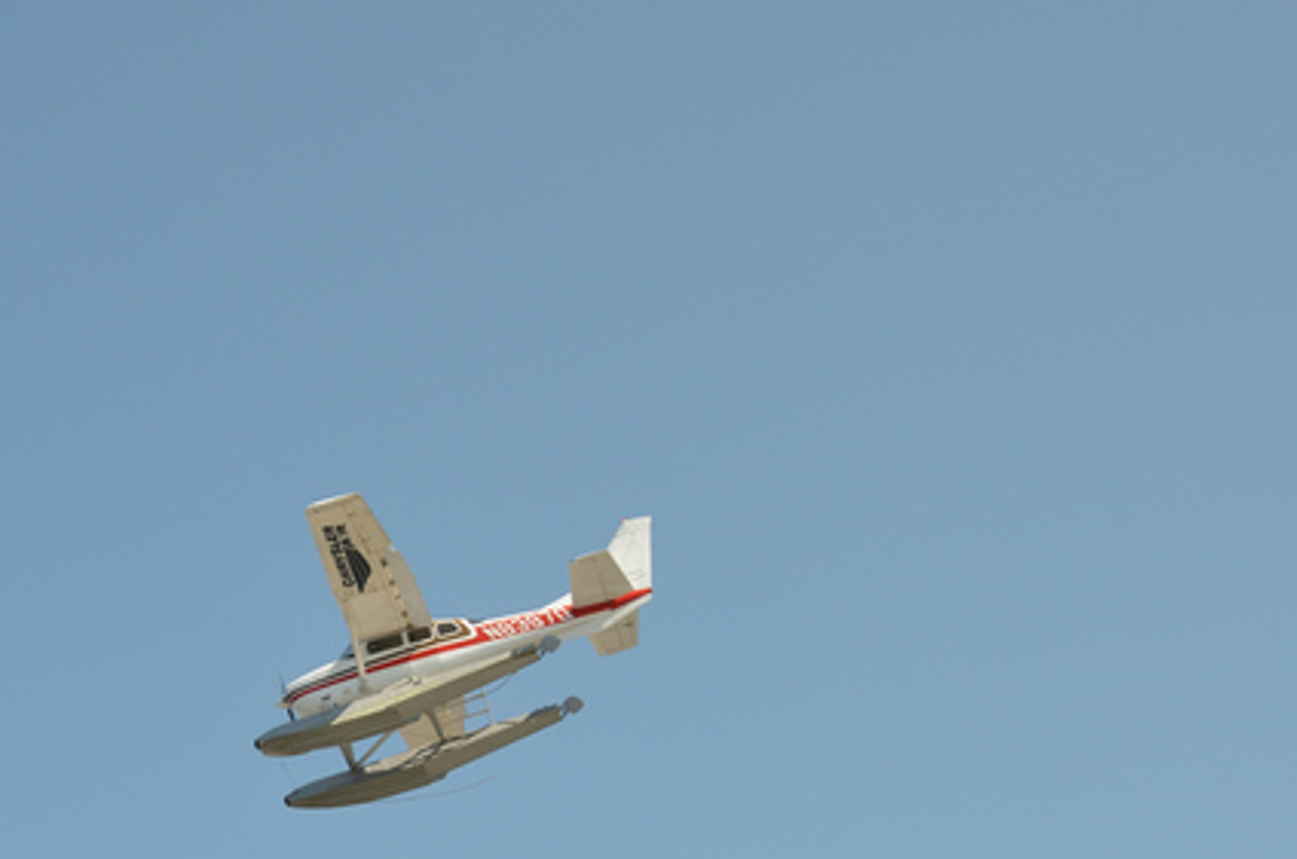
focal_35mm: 94
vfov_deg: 14.4
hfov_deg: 21.6
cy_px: 695
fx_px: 3380
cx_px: 343
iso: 100
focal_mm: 38
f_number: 6.3
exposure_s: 1/320
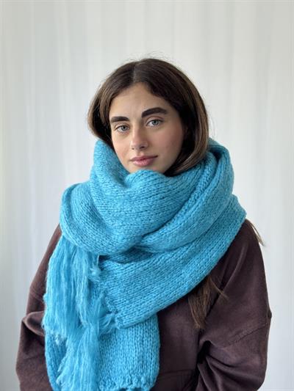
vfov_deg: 39.6
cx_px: 147
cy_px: 196
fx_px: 543
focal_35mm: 48
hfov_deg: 30.3
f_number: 1.78
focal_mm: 6.76
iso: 80
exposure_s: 1/121
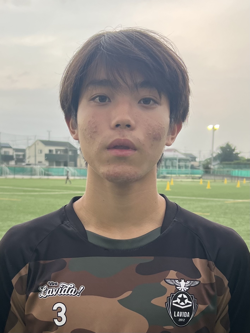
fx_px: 250
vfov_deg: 67.3
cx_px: 125
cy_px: 166
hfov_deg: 53.1
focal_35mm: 26
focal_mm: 5.7
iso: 50
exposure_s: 1/152
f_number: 1.5
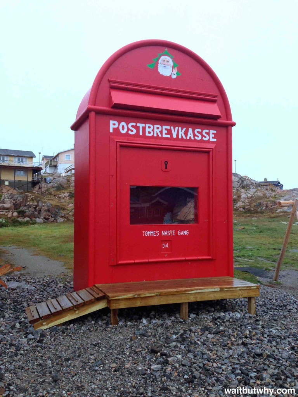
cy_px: 198
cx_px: 149
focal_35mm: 33
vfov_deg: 55.4
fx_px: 379
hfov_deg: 42.9
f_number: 2.4
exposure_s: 1/128
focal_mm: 4.12
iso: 50
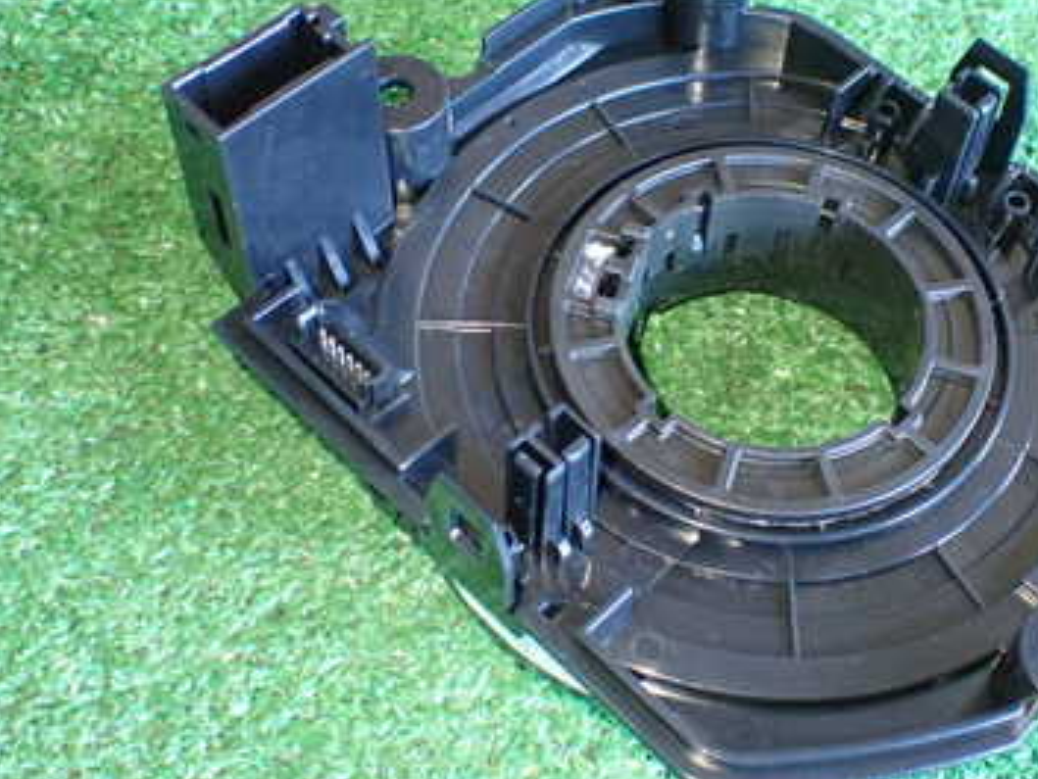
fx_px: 1530
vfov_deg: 28.6
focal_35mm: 51
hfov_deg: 37.2
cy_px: 347
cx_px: 667
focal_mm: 5.4
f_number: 2.3
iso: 800
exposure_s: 1/30
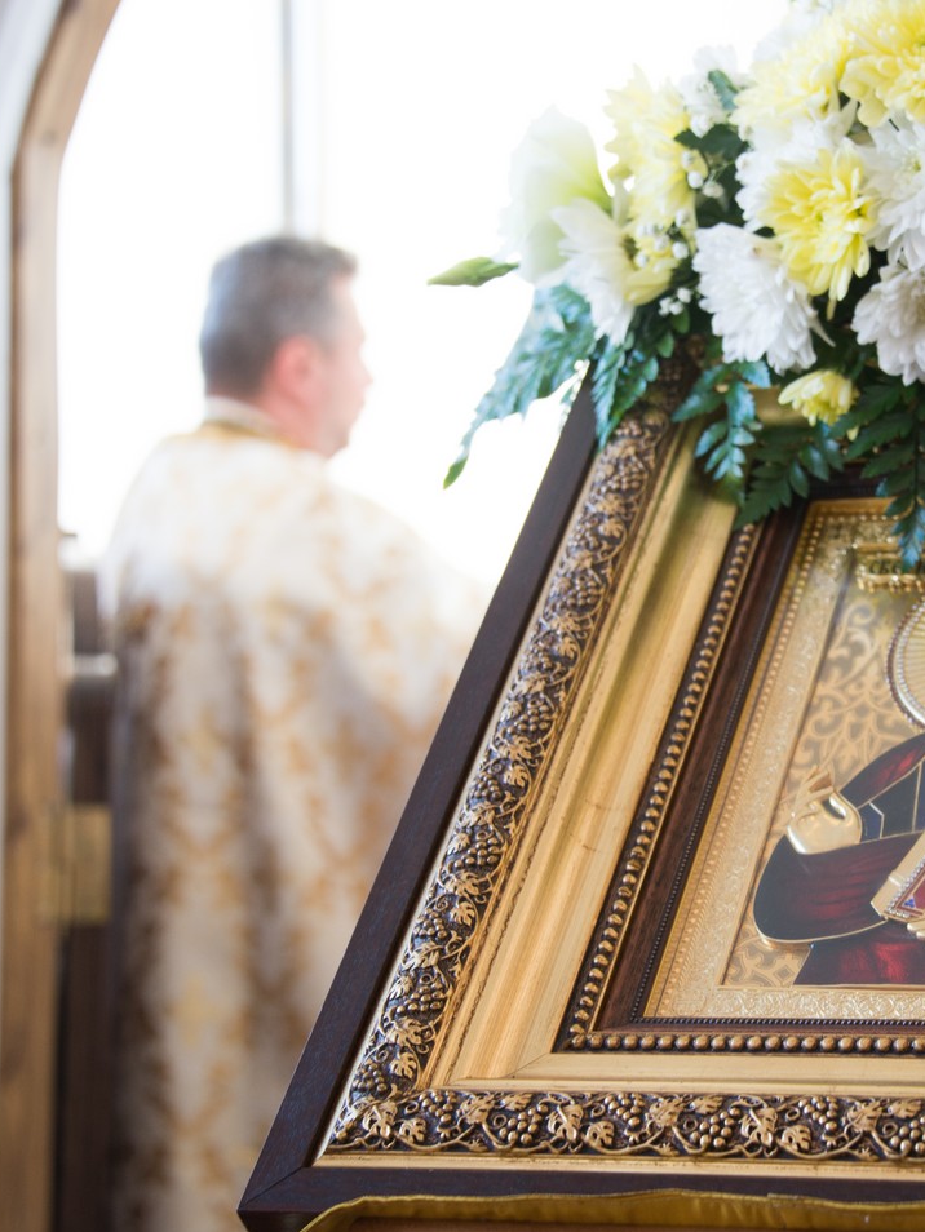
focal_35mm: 94
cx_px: 722
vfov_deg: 20.9
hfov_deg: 15.6
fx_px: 3348
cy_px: 617
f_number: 4.8
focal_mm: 65
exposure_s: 1/40
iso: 640
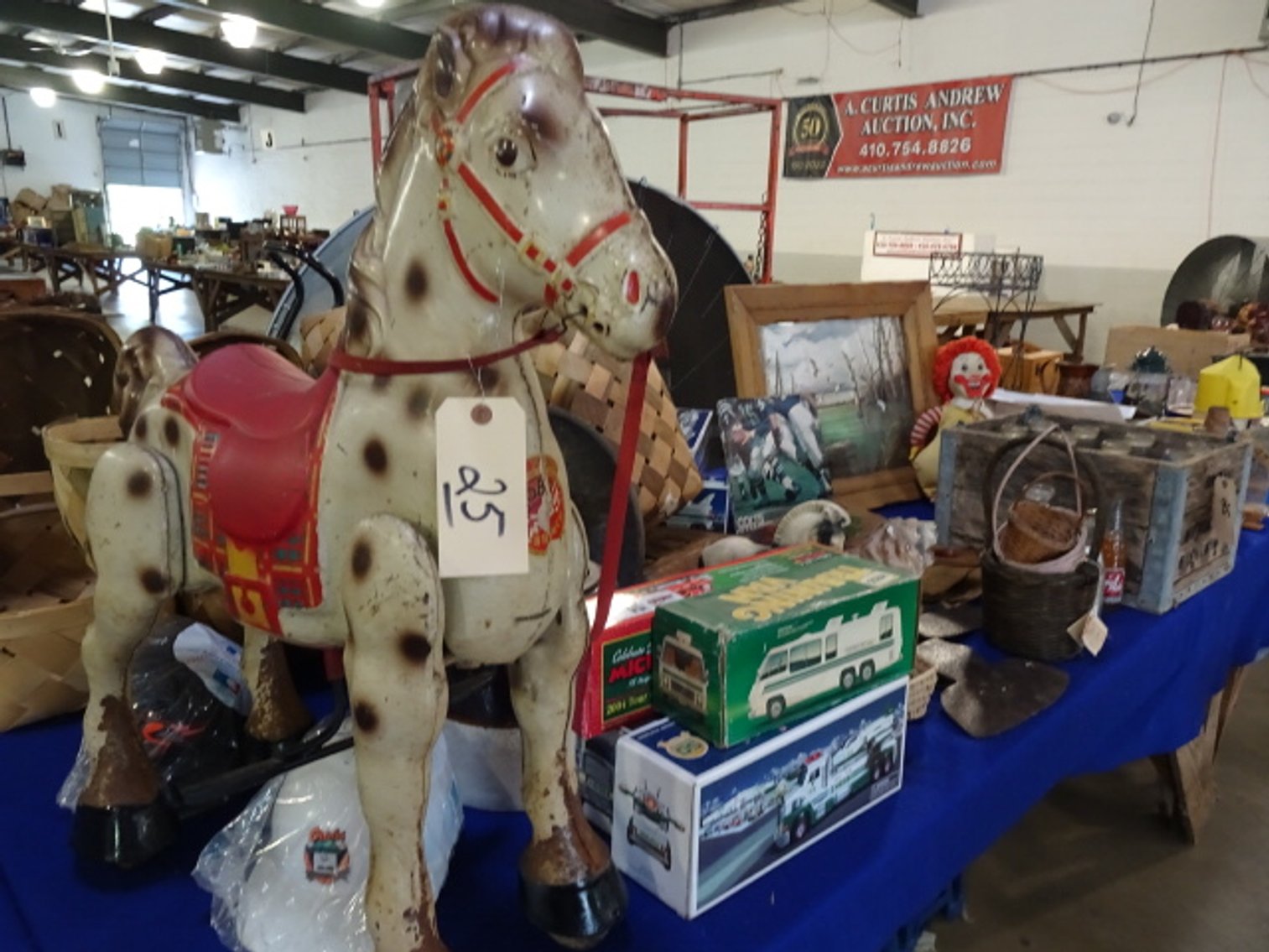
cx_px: 634
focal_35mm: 24
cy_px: 476
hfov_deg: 71.6
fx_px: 880
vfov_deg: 56.8
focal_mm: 4.1
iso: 500
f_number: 3.5
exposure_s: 1/30
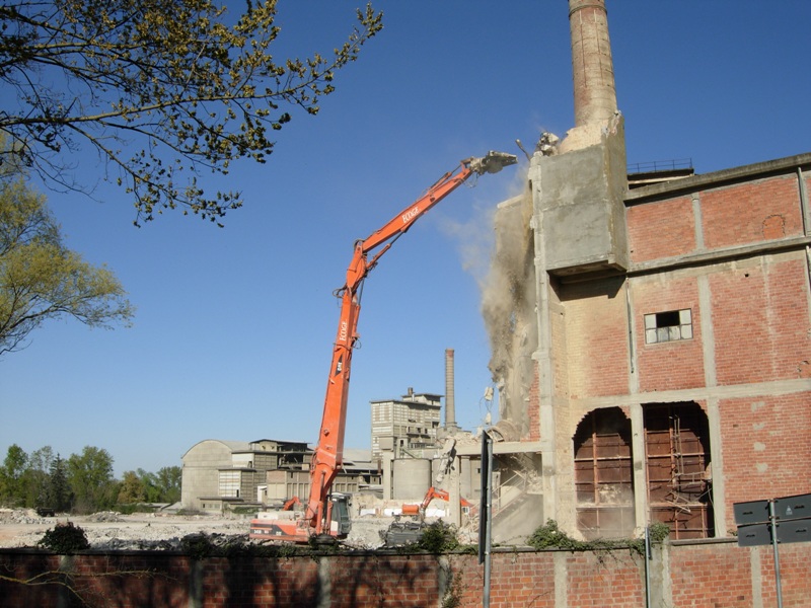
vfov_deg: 39.7
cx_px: 406
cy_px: 304
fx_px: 843
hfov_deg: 51.4
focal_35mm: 36
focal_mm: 7.5
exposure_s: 1/406
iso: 50
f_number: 6.8
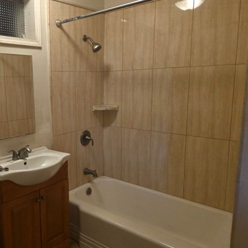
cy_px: 127
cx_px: 65
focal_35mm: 32
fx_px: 259
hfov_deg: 49.3
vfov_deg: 51.1
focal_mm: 6.3
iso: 400
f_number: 1.7
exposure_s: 1/120
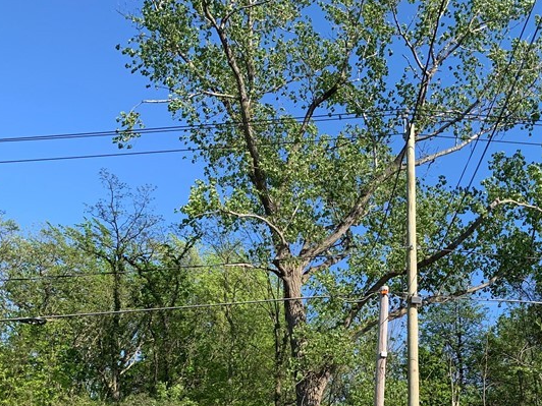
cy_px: 370
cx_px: 394
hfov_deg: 37.4
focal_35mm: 50
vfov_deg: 28.0
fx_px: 783
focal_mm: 4.25
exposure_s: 1/1282
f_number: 1.8
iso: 25
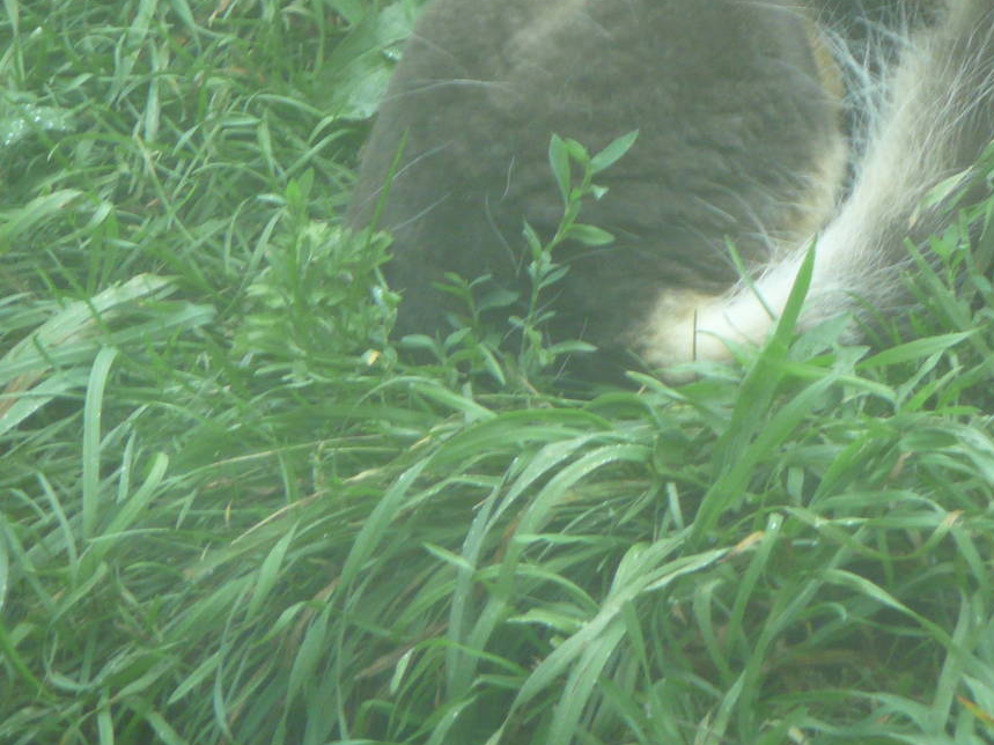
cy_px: 57
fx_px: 14126
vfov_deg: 3.0
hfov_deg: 4.0
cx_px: 824
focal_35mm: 492
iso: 200
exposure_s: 1/80
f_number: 4.9
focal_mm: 43.3
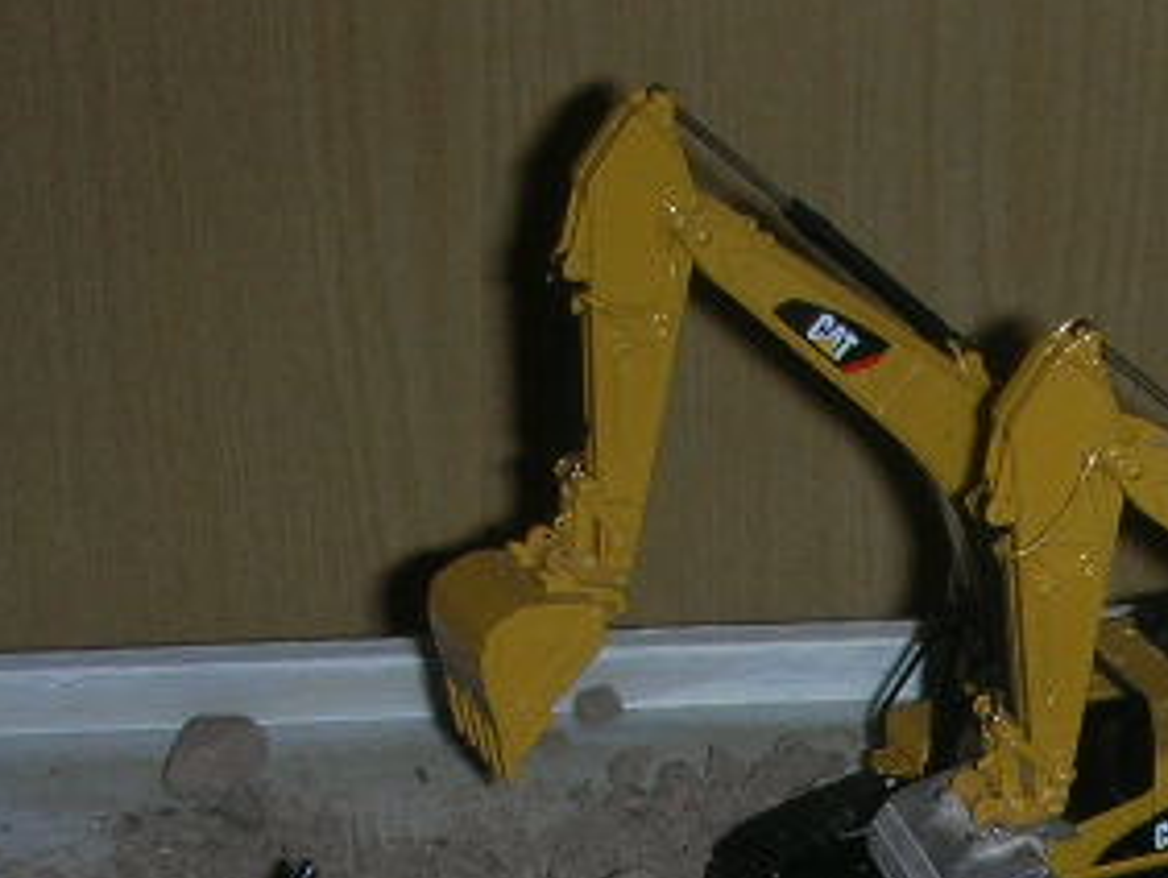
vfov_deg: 11.1
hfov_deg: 15.0
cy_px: 1408
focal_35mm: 127
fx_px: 4289
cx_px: 1375
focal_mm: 5.8
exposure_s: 1/60.1
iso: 50
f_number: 3
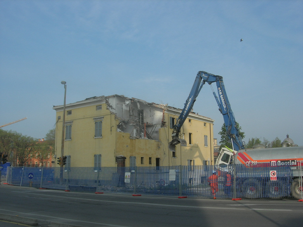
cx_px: 152
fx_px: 333
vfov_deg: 37.7
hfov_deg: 49.0
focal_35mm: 38
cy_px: 114
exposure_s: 1/653
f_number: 4.8
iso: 64
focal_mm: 7.8
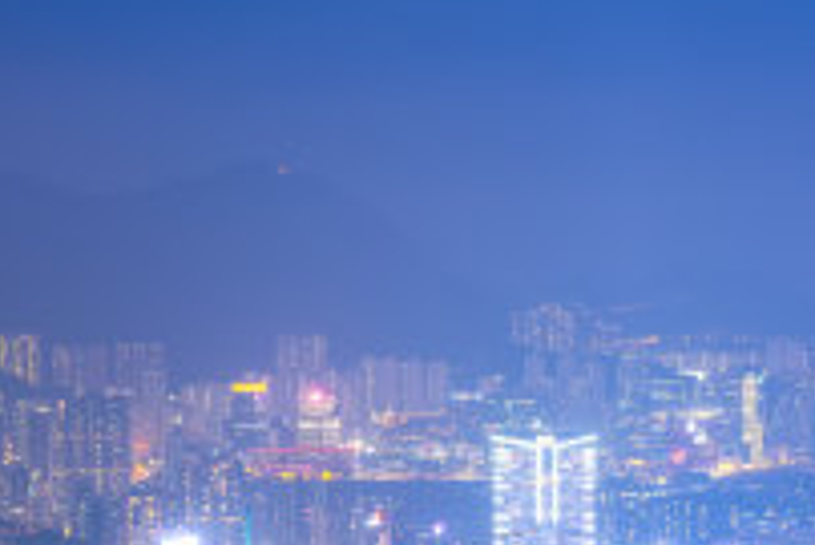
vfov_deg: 7.1
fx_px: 4327
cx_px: 771
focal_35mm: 191
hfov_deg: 10.7
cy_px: 803
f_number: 9
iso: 200
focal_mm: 63
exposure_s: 4
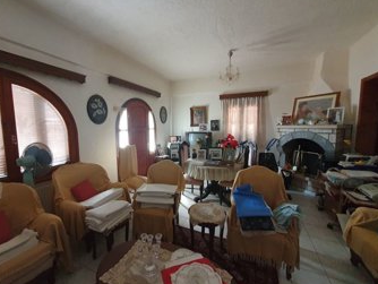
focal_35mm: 14
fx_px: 153
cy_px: 141
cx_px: 178
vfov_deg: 85.7
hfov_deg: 101.9
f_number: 2.2
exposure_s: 1/25
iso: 640
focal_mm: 1.8
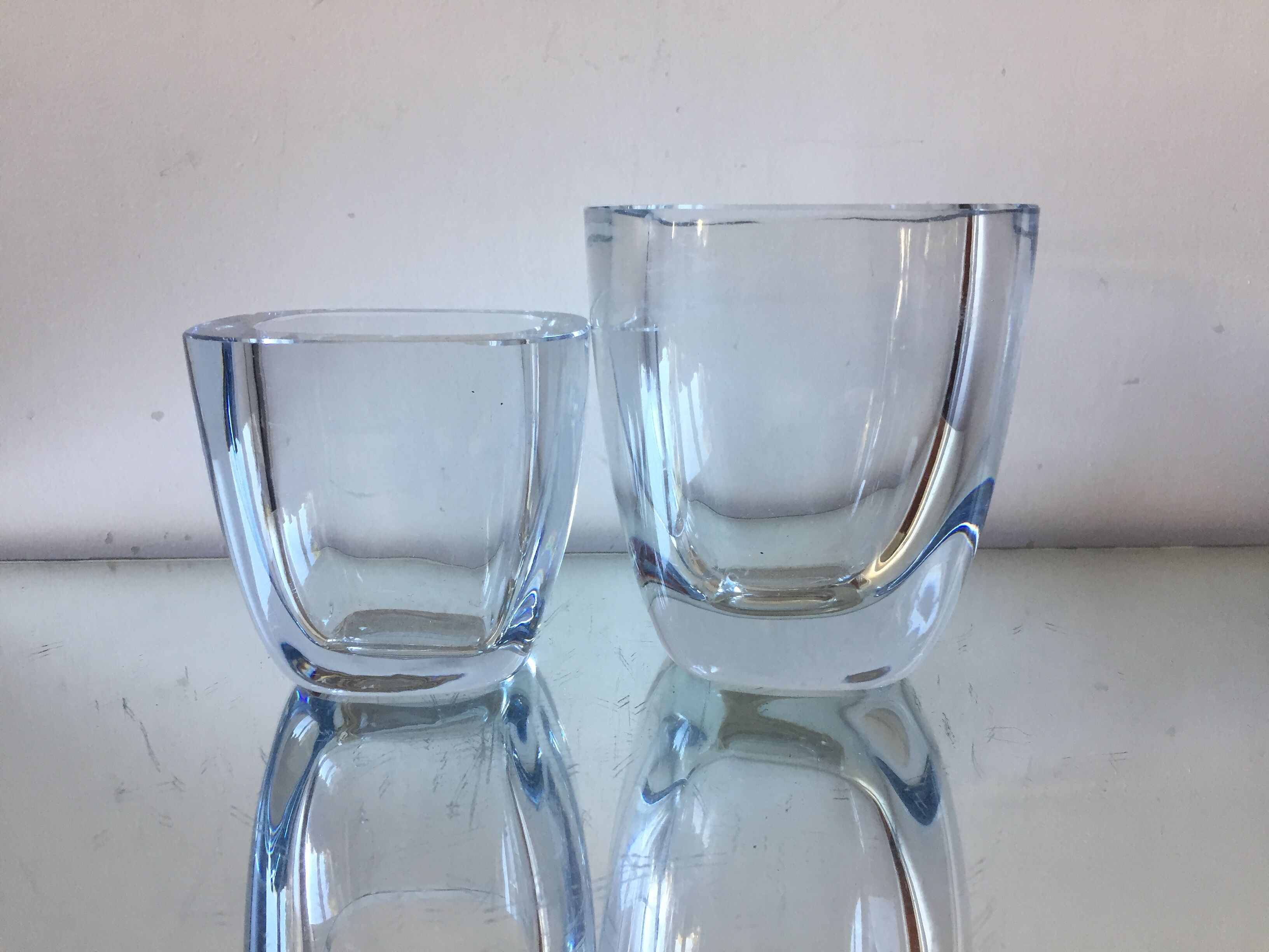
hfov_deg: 61.7
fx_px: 1063
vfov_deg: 48.2
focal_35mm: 29
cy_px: 476
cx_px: 634
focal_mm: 4.15
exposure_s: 1/33
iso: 40
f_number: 2.2
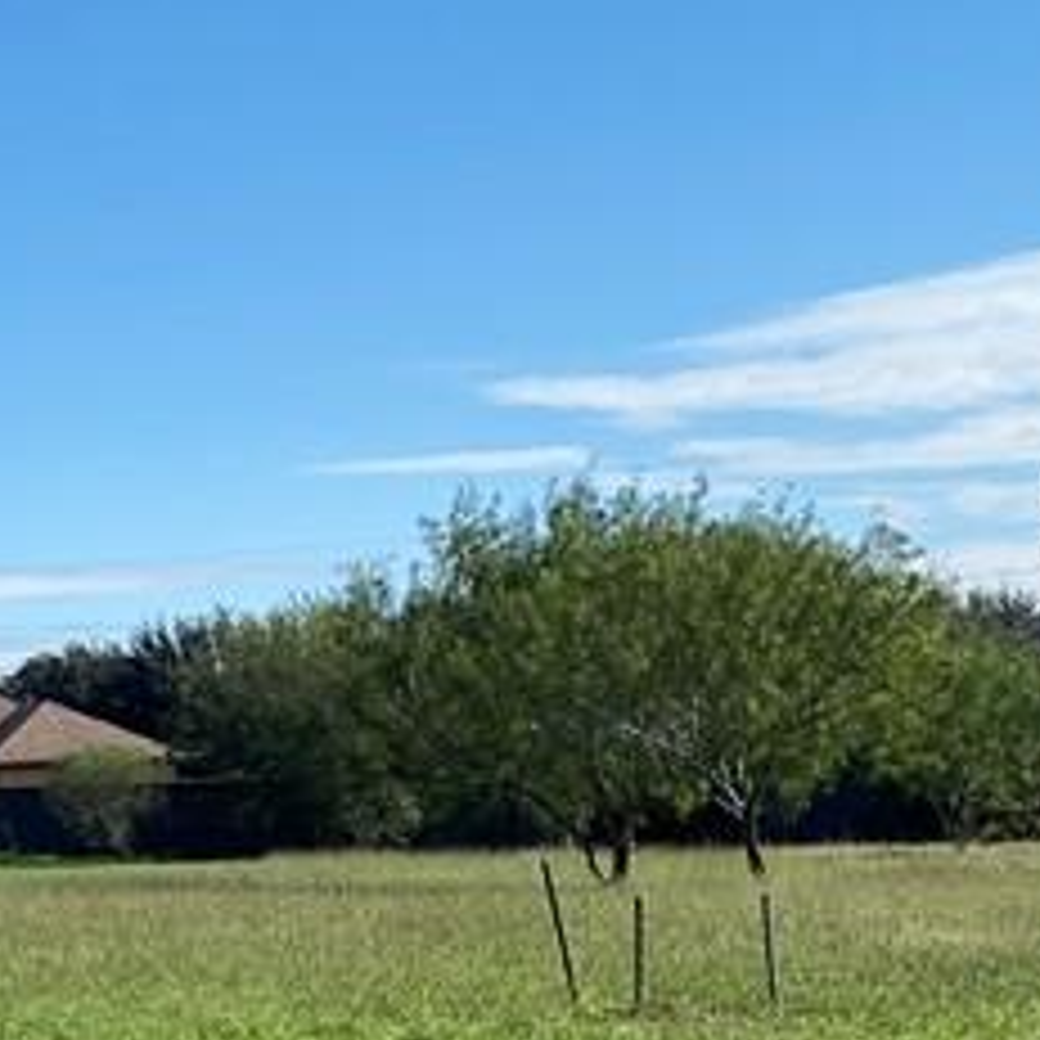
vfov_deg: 17.0
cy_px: 693
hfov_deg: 15.1
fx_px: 3467
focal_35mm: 102
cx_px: -765
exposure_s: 1/2967
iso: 32
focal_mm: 4.25
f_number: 1.8
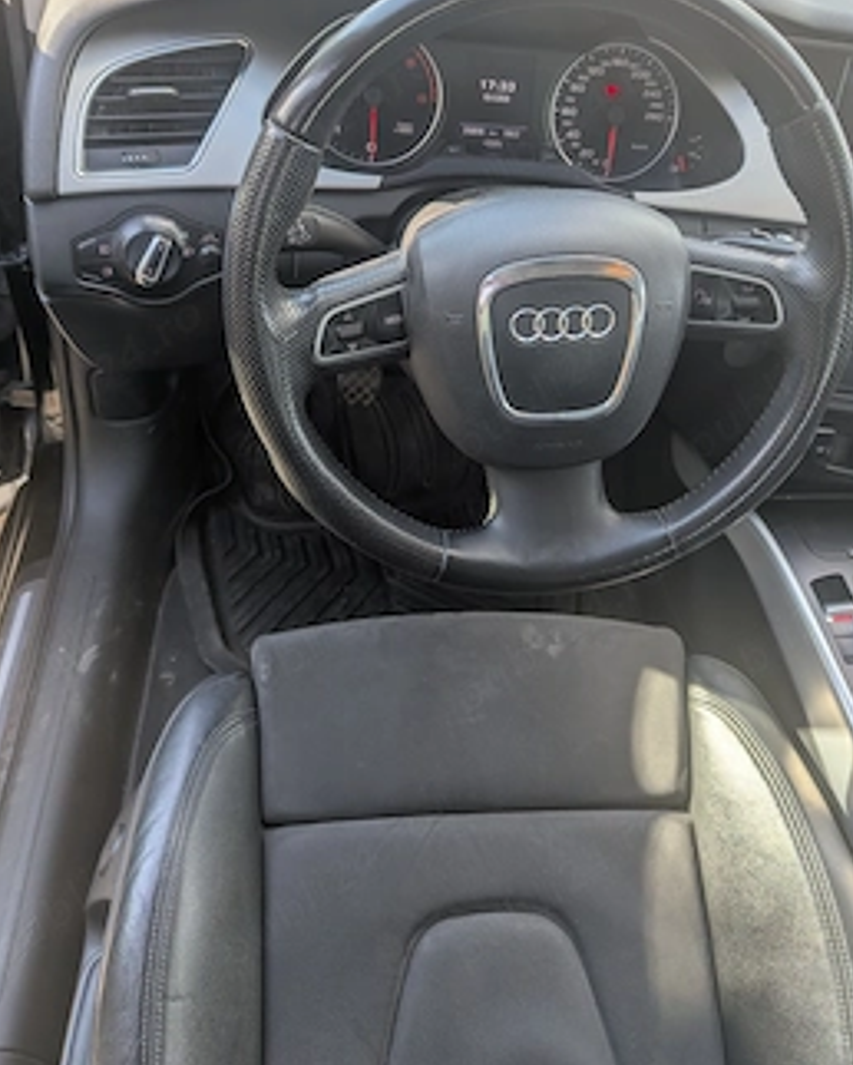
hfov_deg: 50.0
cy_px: 433
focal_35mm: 29
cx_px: 443
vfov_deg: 60.0
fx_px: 914
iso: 41
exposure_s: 1/165
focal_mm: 6.81
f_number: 1.85
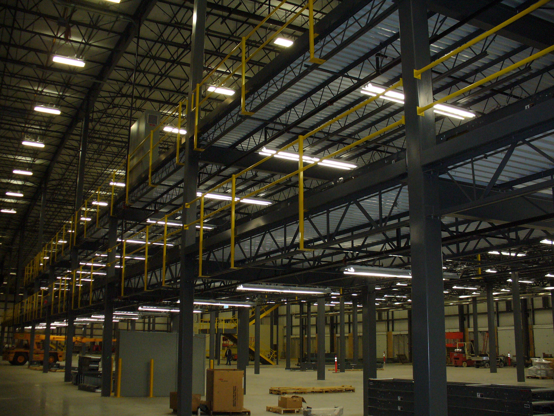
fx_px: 592
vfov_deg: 38.7
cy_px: 208
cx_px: 277
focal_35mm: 37
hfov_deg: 50.1
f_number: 2.8
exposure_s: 1/60
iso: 200
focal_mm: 6.1
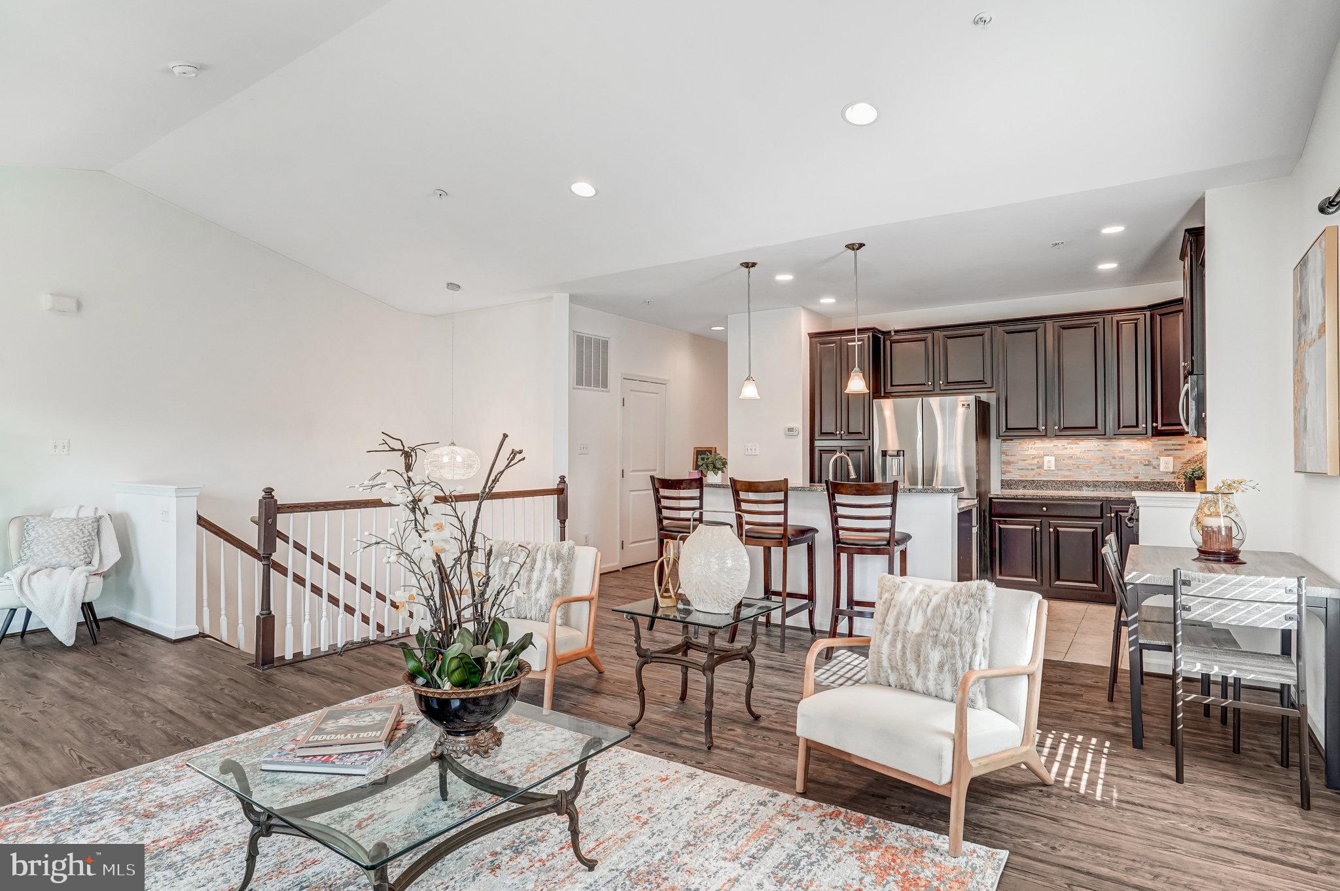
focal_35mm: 19
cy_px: 446
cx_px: 670
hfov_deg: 87.0
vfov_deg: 64.5
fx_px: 707
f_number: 8
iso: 1250
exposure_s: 1/10
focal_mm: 19
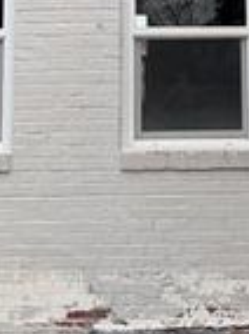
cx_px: 188
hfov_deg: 13.0
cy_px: -105
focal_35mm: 113
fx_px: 1087
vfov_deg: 16.5
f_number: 1.78
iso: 80
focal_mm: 6.76
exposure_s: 1/1385
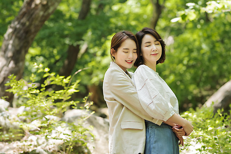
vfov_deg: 16.1
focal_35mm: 85
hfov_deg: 23.9
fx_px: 546
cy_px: 77
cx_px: 116
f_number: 2.5
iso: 320
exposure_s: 1/400
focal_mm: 85
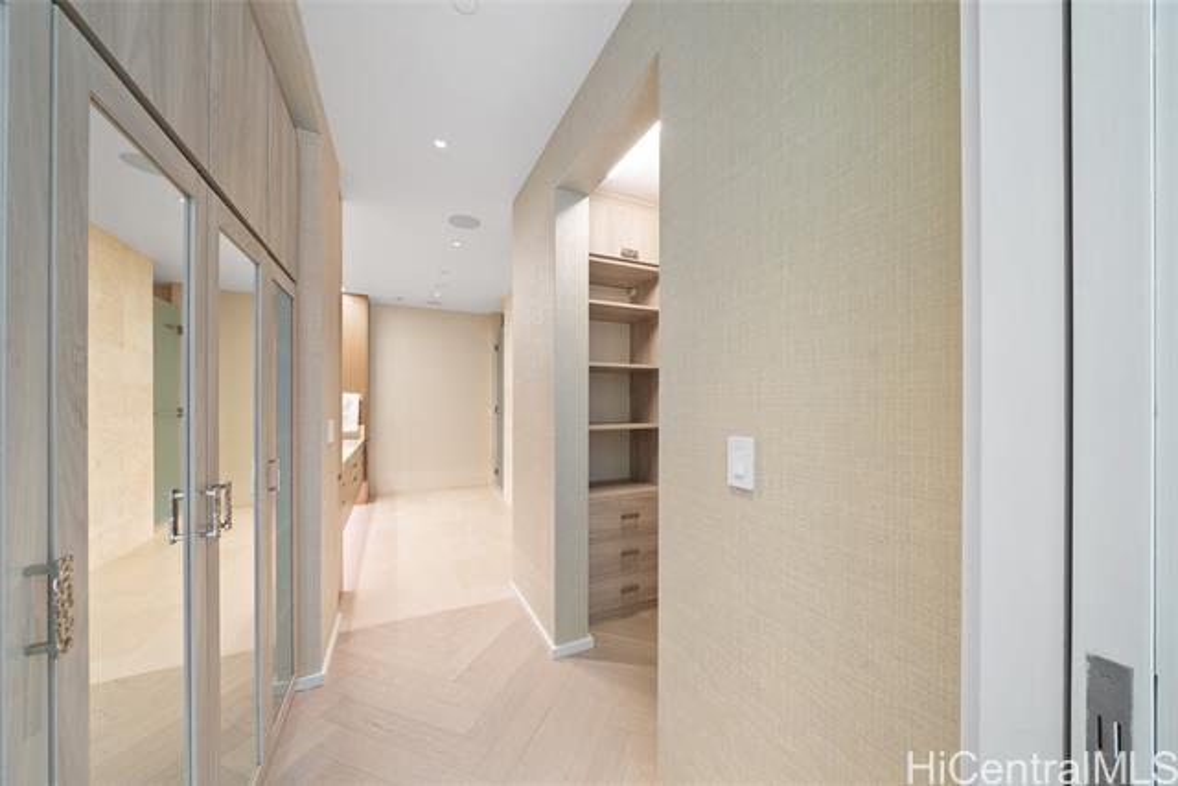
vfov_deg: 90.0
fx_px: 393
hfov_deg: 112.6
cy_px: 393
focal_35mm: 12
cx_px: 589
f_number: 9
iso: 125
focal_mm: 12
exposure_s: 1/1.25
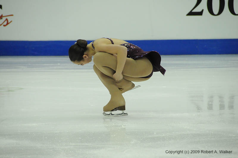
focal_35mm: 300
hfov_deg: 6.9
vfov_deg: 4.6
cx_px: 119
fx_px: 1981
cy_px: 79
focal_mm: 200
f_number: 5.6
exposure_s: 1/1000
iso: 3200
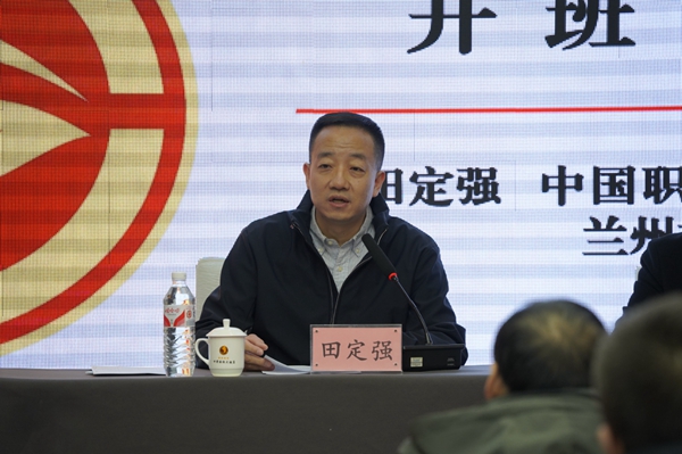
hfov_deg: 10.3
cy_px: 227
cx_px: 341
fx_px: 3786
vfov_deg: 6.9
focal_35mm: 200
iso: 1250
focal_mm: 200
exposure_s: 1/250
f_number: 5.6
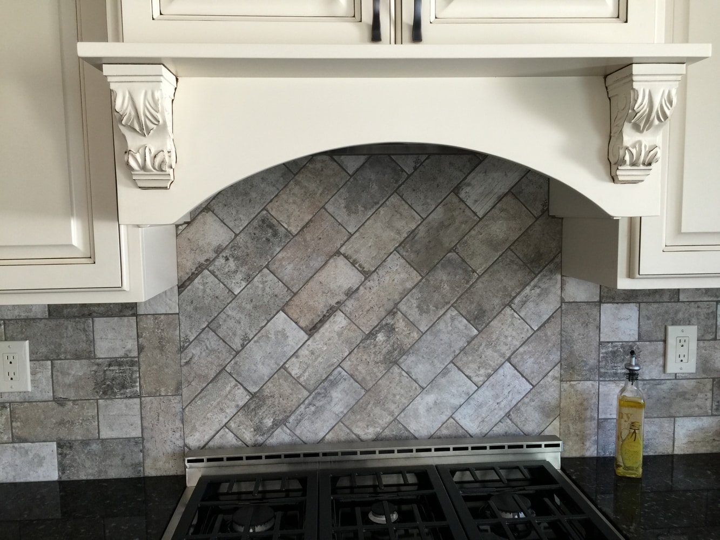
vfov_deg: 48.2
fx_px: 603
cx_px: 360
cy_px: 270
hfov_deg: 61.7
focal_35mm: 29
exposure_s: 1/15
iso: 32
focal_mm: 4.15
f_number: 2.2
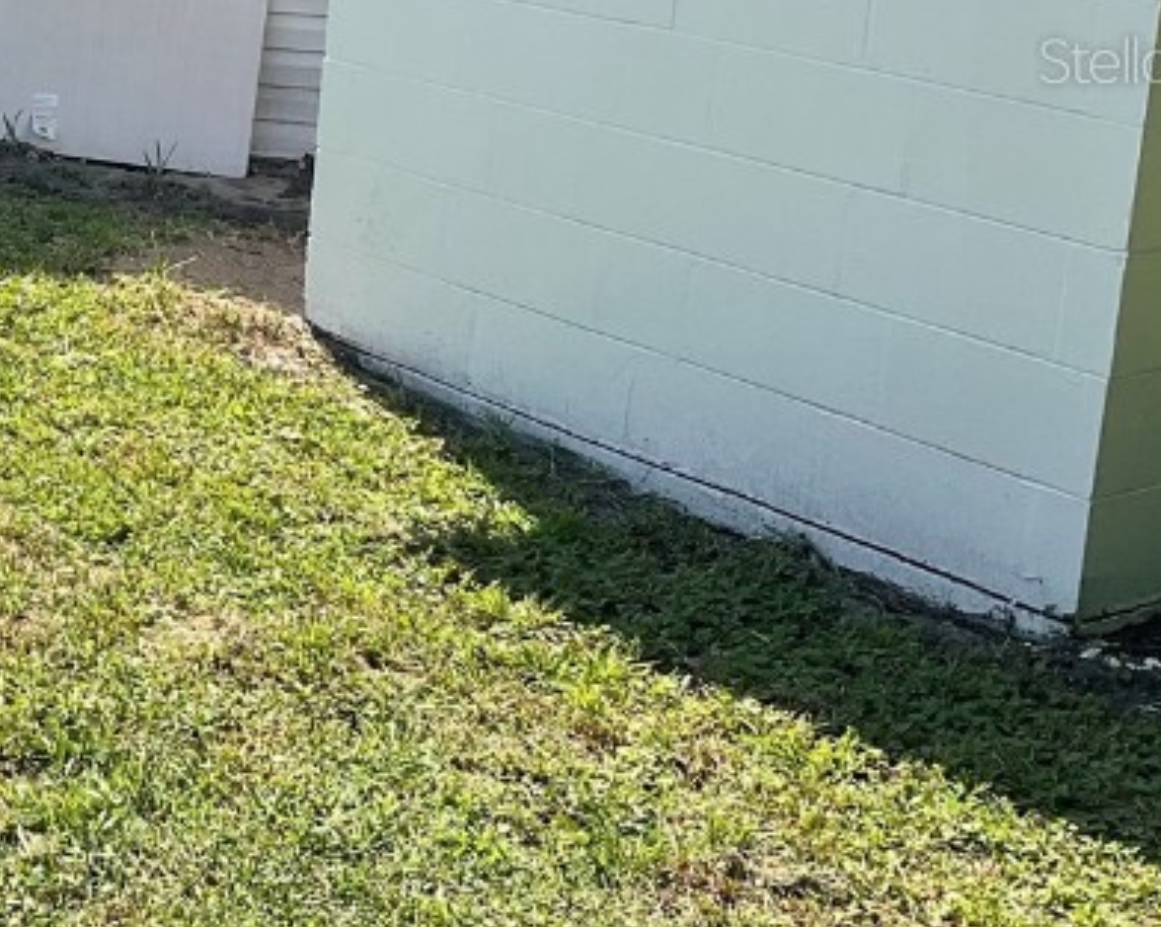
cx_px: -198
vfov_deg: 20.2
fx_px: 2541
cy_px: 59
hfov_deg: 23.7
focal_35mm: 74
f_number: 1.8
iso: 16
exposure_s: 1/1342
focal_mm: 3
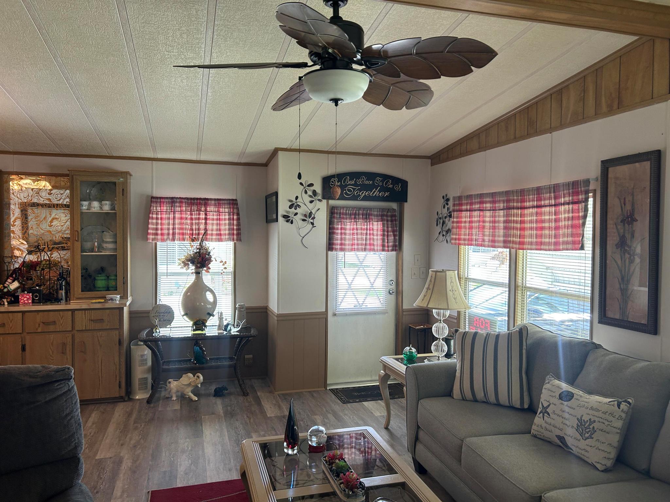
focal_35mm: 26
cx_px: 335
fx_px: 503
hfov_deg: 67.3
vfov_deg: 53.1
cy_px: 251
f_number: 1.5
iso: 80
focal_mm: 5.7
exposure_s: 1/60
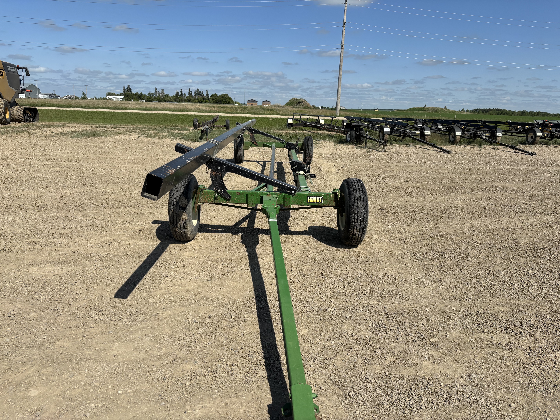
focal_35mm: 26
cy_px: 210
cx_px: 280
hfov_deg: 67.3
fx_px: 421
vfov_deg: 53.1
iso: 50
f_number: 1.6
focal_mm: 5.96
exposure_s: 1/5348
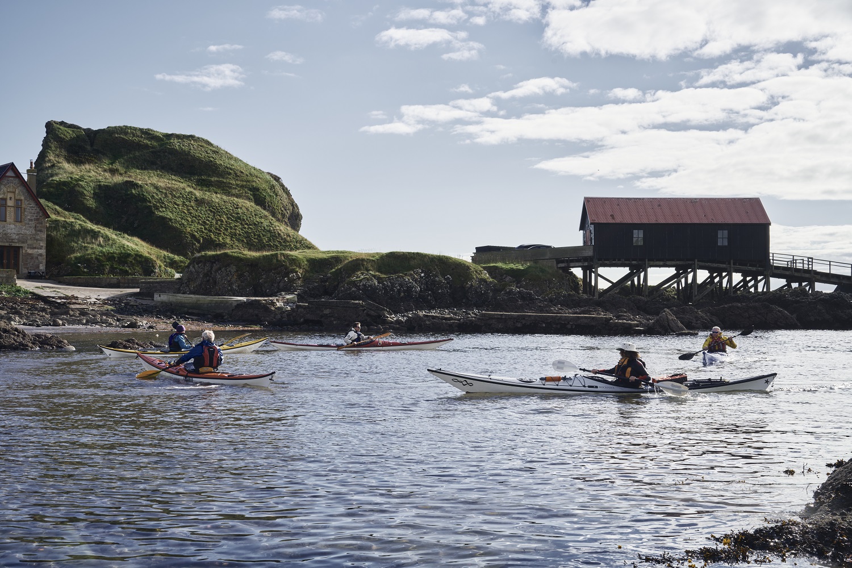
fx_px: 947
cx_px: 426
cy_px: 284
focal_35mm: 40
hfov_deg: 48.5
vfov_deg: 33.4
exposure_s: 1/200
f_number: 13
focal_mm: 40
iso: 100
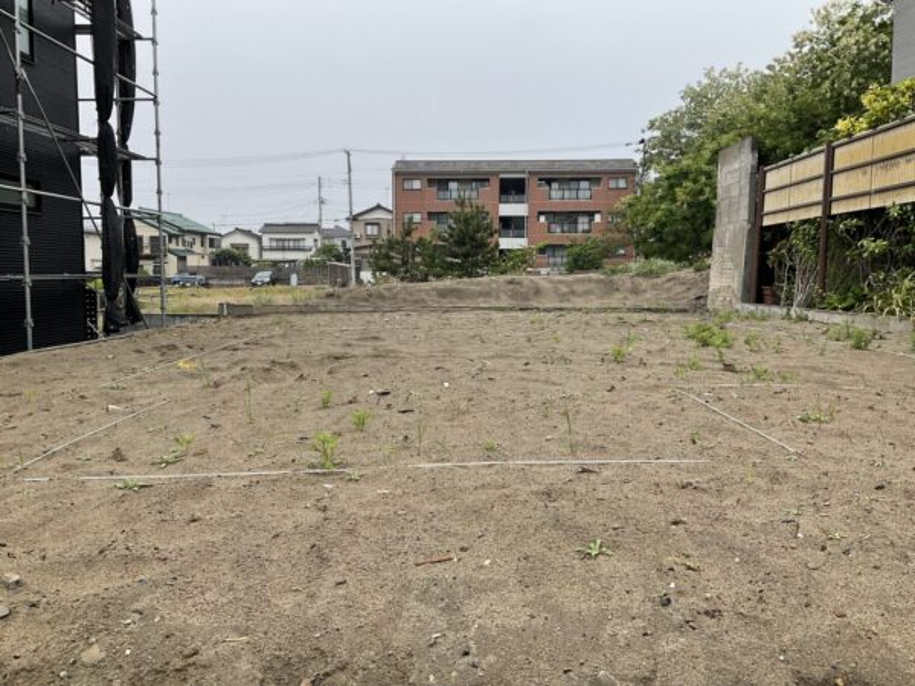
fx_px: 767
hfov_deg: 61.7
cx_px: 458
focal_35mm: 29
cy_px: 343
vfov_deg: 48.2
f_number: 1.8
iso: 16
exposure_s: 1/829
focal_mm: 3
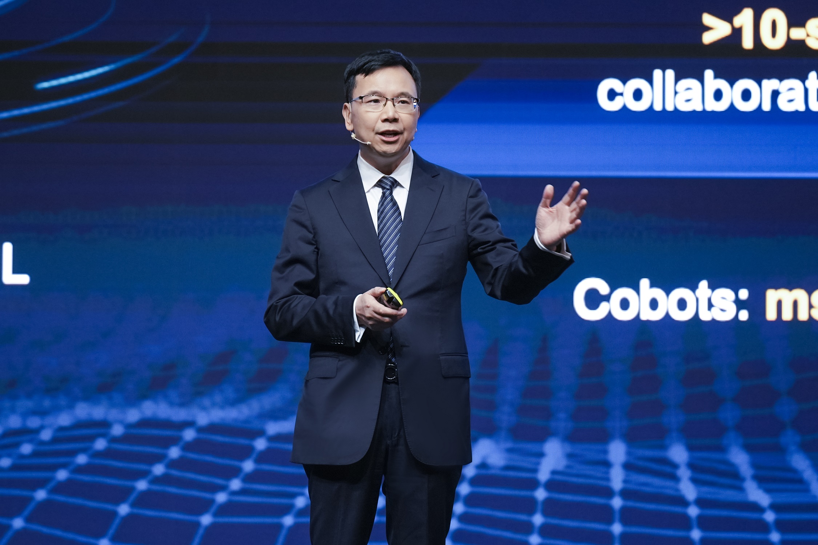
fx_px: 6135
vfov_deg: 5.1
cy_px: 272
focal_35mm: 270
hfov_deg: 7.6
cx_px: 409
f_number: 2.8
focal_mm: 180
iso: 1600
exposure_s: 1/125
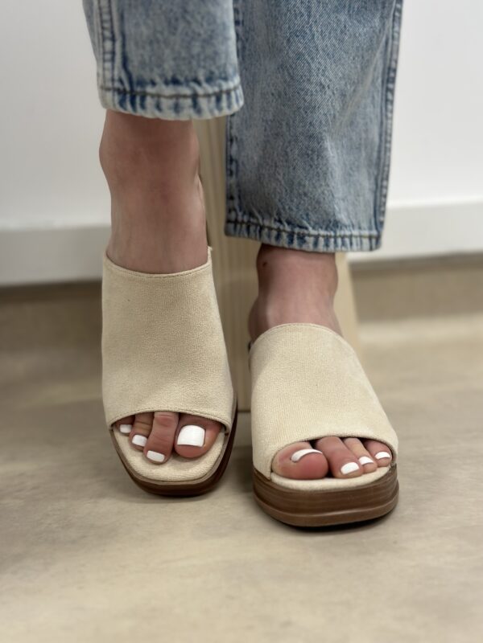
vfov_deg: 39.7
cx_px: 242
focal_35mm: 48
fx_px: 893
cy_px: 322
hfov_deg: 30.3
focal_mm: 6.86
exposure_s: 1/100
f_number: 1.78
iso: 160
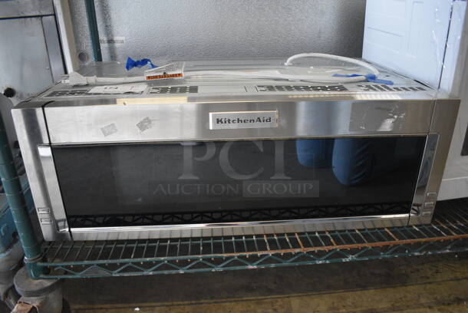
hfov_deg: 67.3
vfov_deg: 48.0
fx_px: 351
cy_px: 156
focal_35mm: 27
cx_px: 234
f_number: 3.5
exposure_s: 1/125
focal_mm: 18
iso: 2200
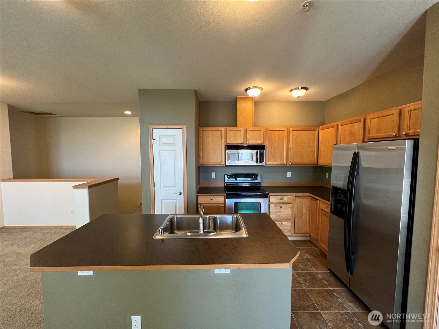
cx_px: 220
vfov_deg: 89.9
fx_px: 165
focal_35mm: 13
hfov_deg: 106.2
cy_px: 164
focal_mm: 1.57
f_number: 1.8
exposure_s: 1/60
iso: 125
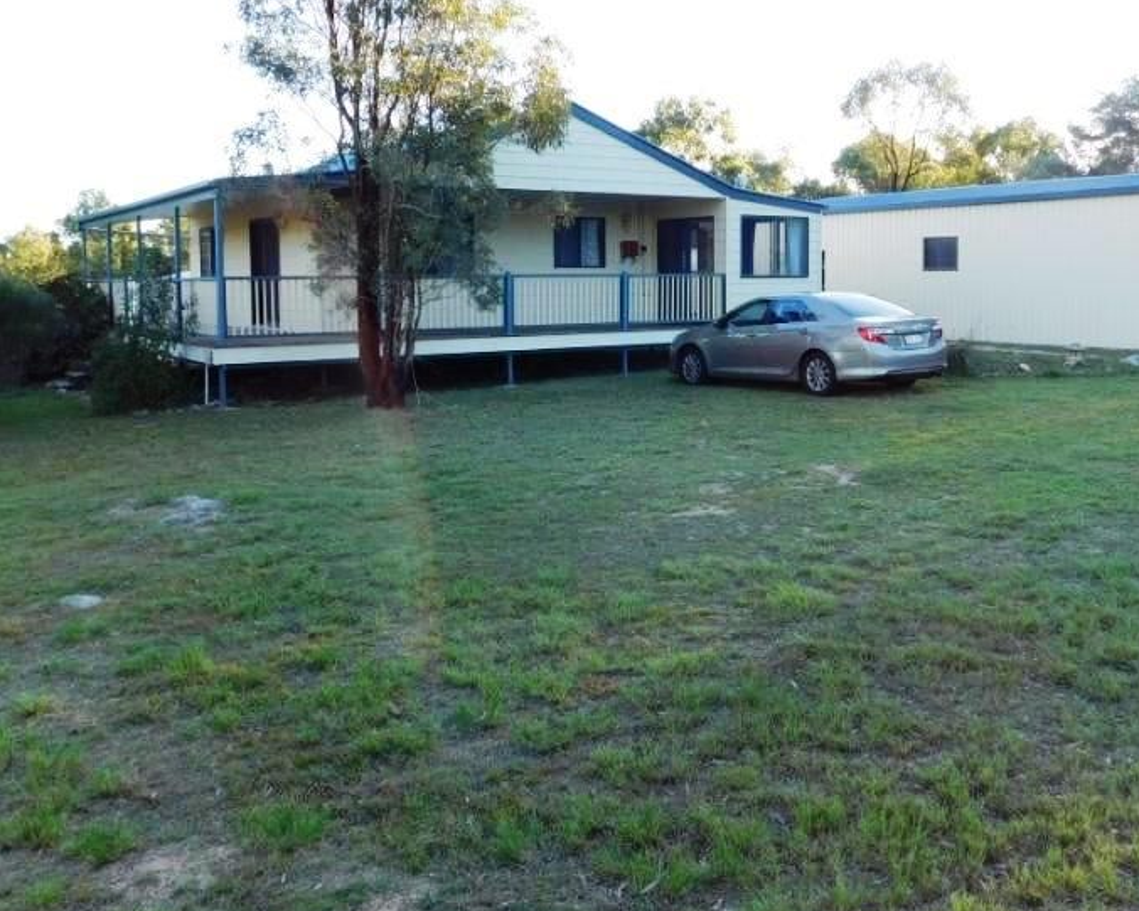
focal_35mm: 34
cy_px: 364
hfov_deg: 52.8
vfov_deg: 43.1
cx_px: 618
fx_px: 1146
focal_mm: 4
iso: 125
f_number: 3
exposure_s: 1/200
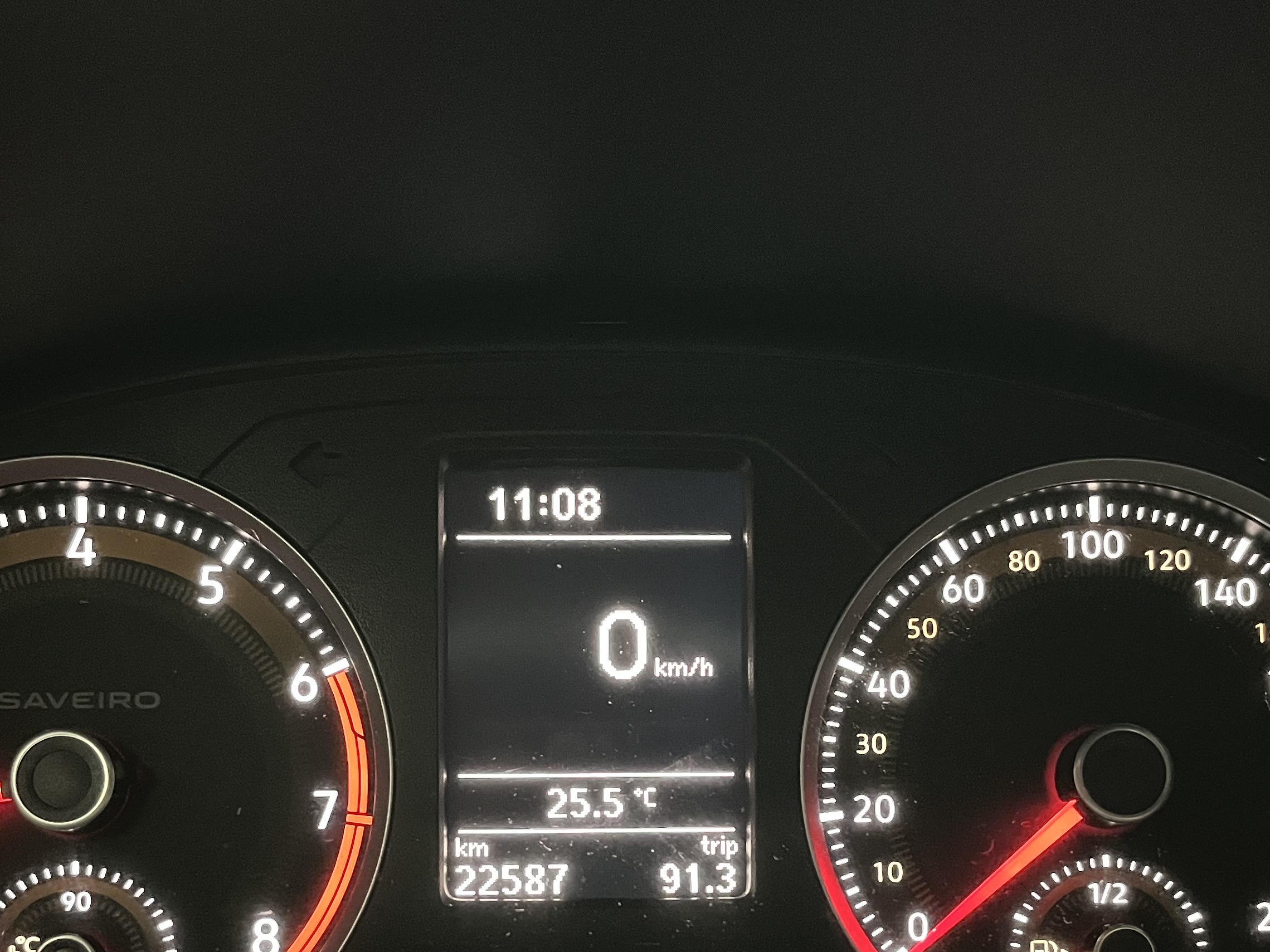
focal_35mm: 46
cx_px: 606
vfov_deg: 30.7
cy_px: 765
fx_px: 1688
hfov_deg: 41.2
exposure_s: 1/17
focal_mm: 5.1
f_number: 1.6
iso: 1000
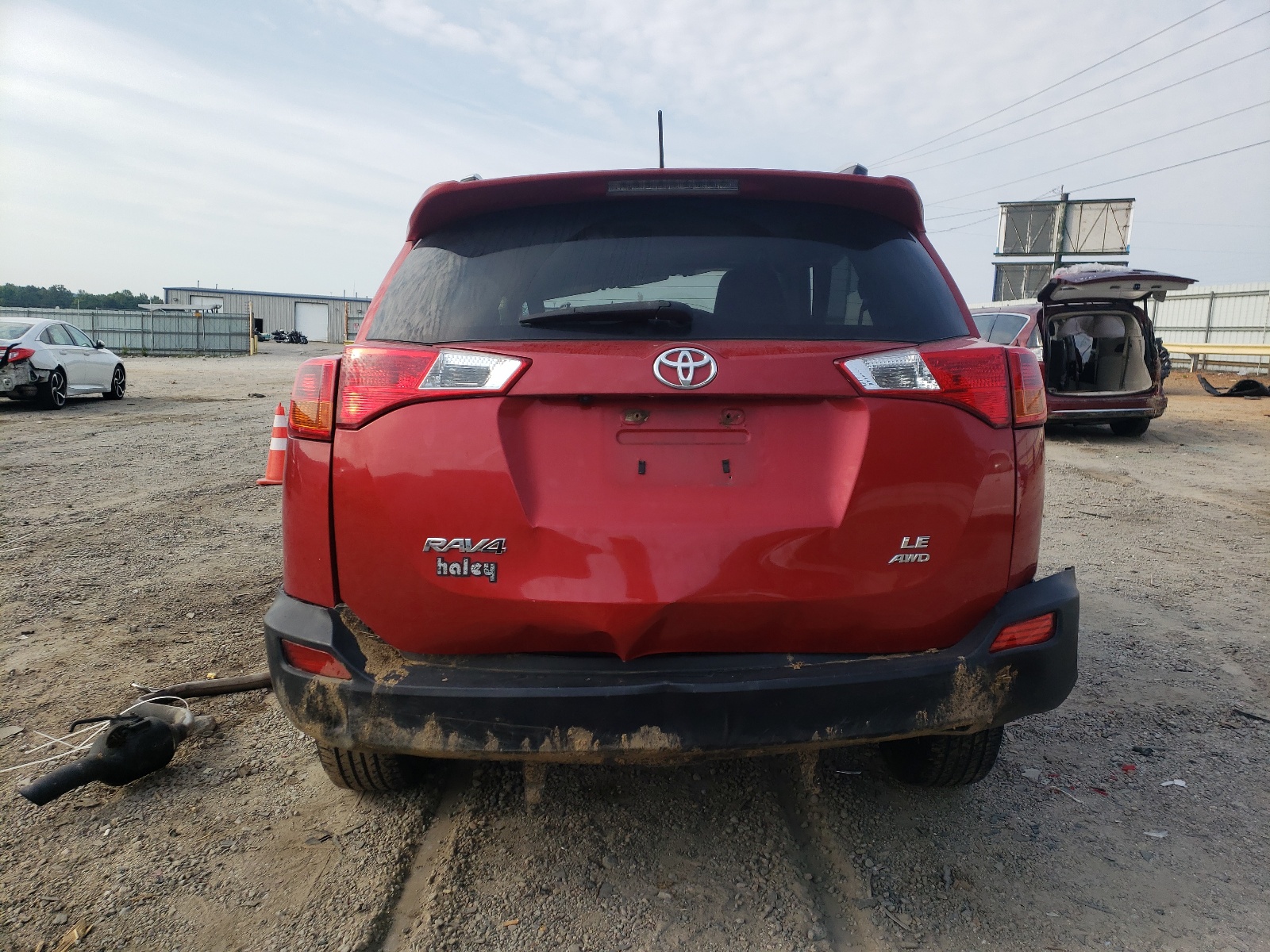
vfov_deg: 53.1
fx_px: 954
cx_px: 635
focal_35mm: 26
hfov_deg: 67.3
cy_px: 476
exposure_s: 1/2000
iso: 50
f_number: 1.5
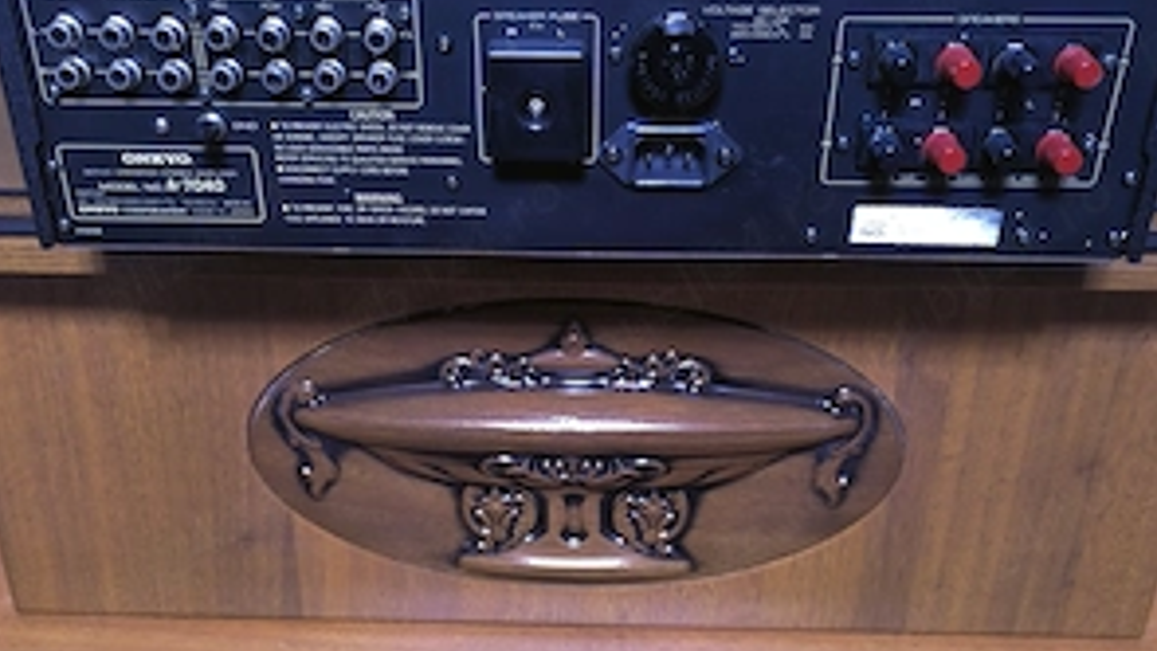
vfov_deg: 34.7
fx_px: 1043
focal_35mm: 34
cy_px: 337
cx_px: 573
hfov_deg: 58.0
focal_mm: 6.14
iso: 2500
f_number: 1.65
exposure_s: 1/25
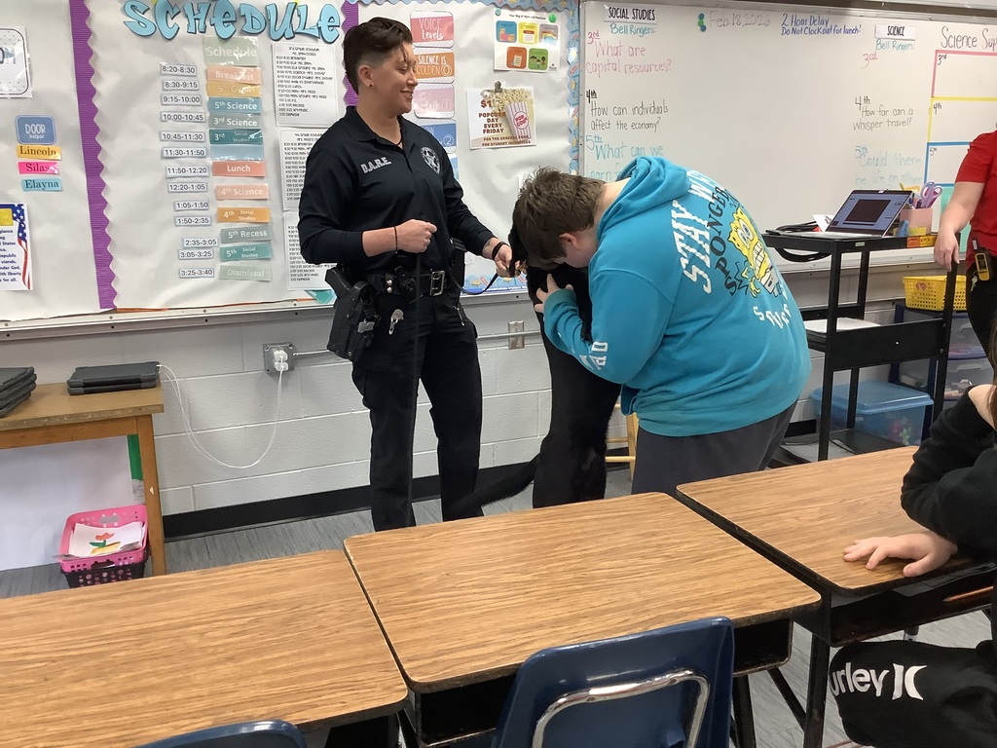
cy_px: 374
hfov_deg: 58.4
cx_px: 498
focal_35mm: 31
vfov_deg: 45.4
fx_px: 893
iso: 160
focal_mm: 3.3
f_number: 2.4
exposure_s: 1/60
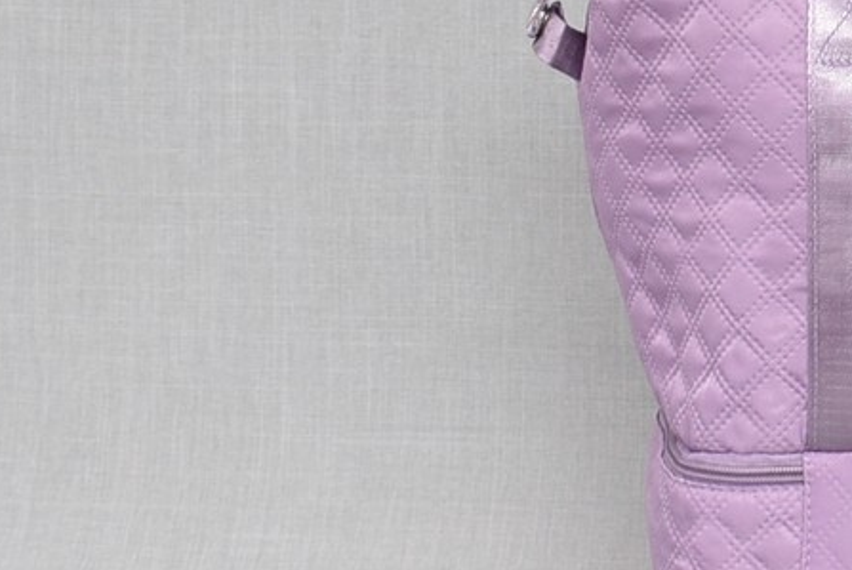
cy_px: 48
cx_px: 1163
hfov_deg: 13.4
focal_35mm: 146
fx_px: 3459
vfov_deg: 9.4
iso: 100
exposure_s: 1/60
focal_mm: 34
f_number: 5.6
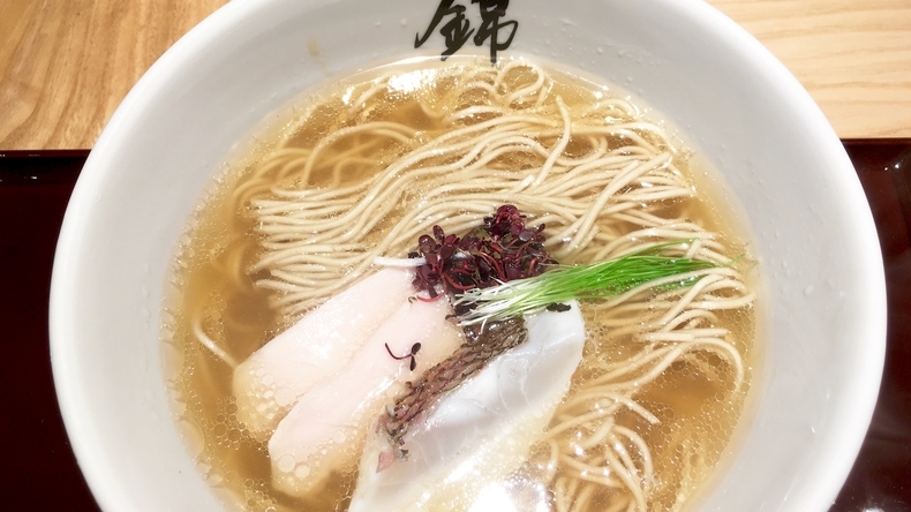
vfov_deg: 36.6
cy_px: 295
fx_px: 773
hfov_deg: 61.0
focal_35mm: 32
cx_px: 460
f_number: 2.2
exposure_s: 1/60
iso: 25
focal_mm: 4.15
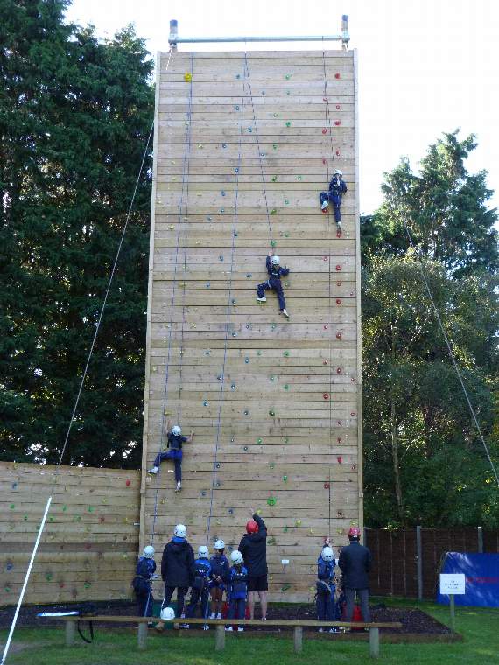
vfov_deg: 40.4
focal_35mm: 47
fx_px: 903
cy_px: 332
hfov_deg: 30.9
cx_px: 250
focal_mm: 8.5
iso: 400
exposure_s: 1/320
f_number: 3.2
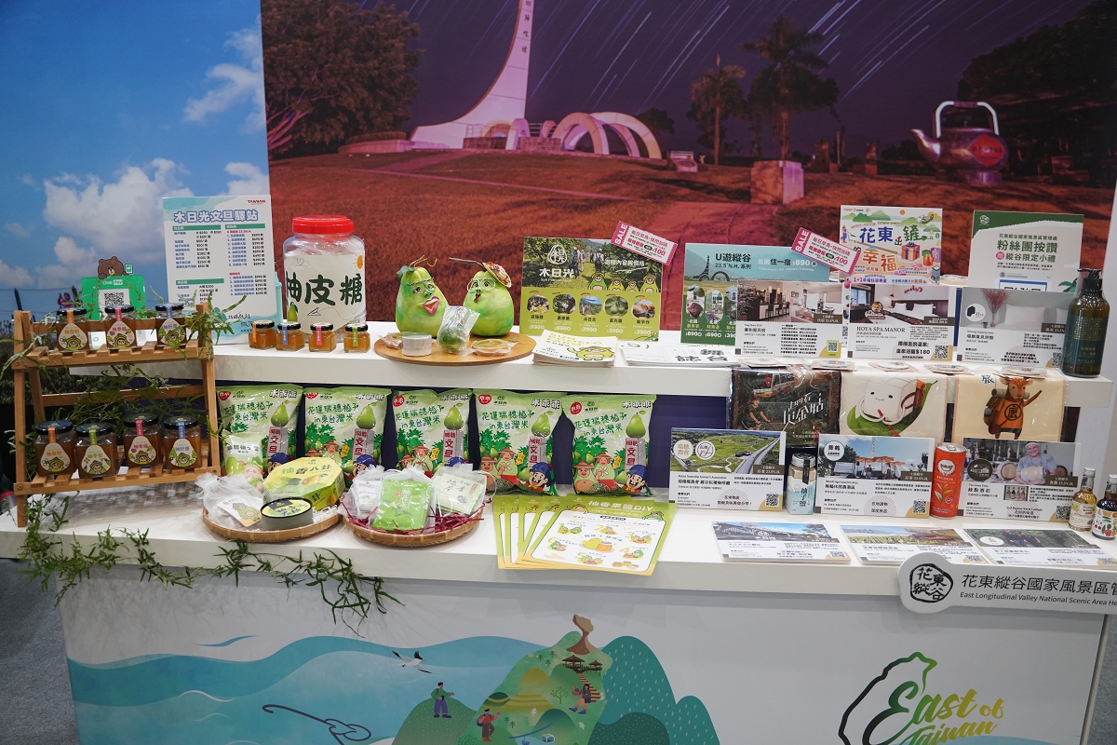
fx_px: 869
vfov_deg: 46.4
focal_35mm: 28
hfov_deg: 65.5
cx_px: 558
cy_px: 372
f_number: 3.2
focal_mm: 28
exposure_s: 1/160
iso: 1600
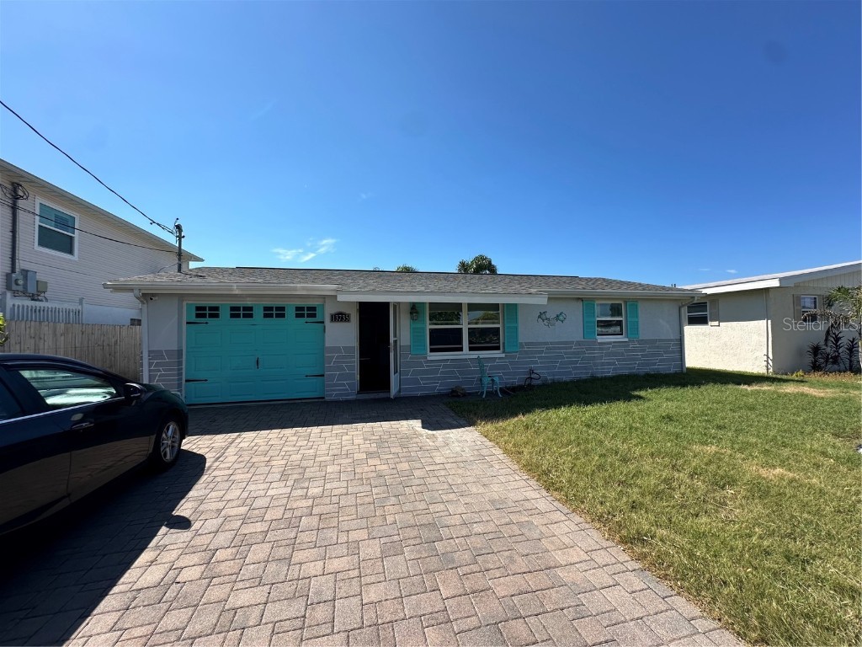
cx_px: 431
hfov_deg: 102.1
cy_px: 324
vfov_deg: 85.7
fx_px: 349
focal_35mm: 14
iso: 50
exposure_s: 1/1825
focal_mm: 2.22
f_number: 2.2
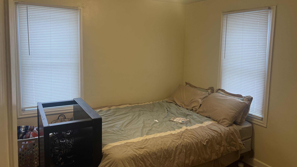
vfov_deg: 40.0
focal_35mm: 29
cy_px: 68
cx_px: 151
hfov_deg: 66.1
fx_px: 228
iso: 80
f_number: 1.5
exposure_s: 1/60
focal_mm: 5.7
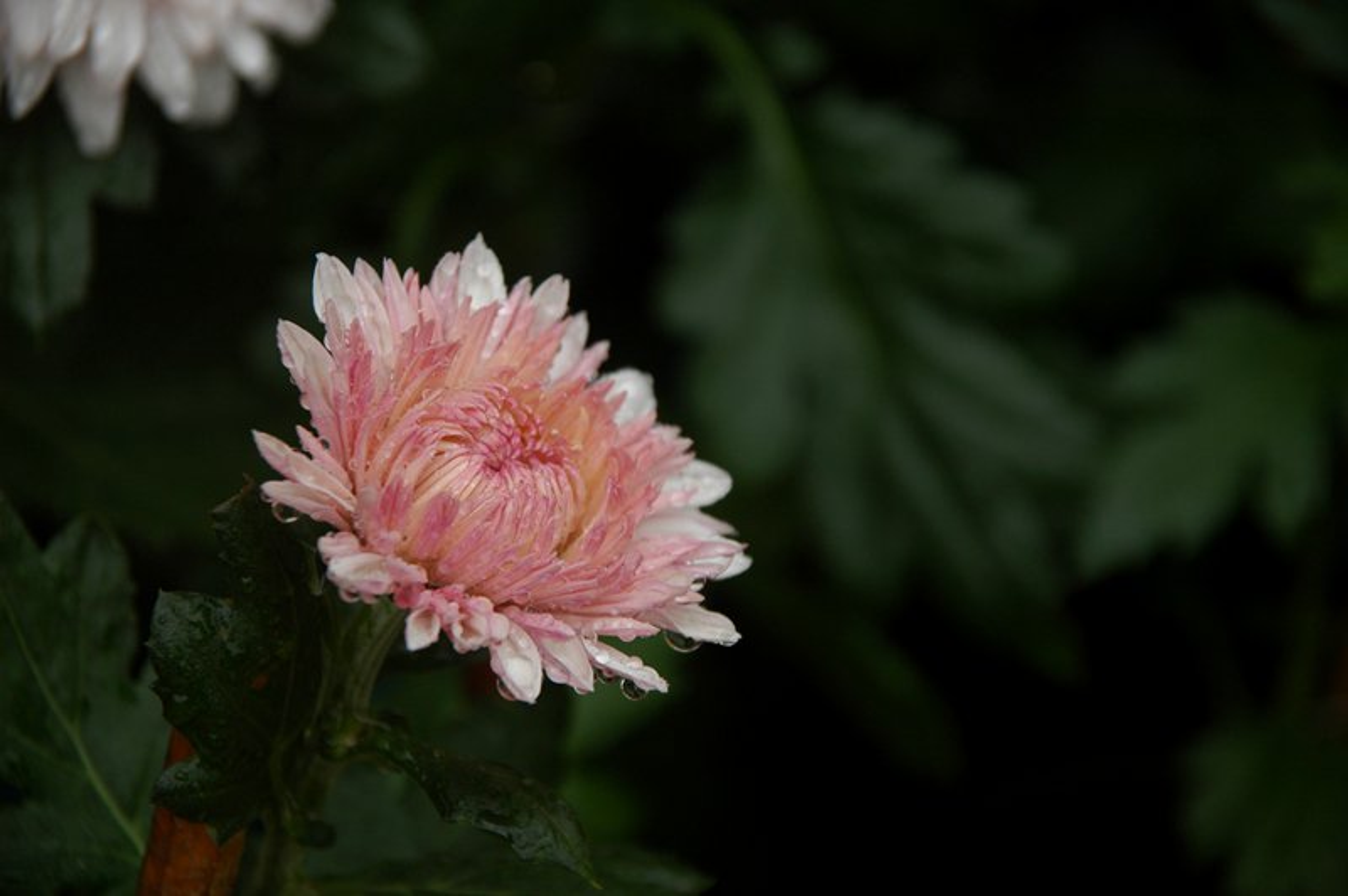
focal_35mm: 188
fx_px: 7015
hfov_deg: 11.0
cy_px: 448
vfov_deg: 7.3
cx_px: 674
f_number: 5.6
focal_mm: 125
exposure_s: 1/125
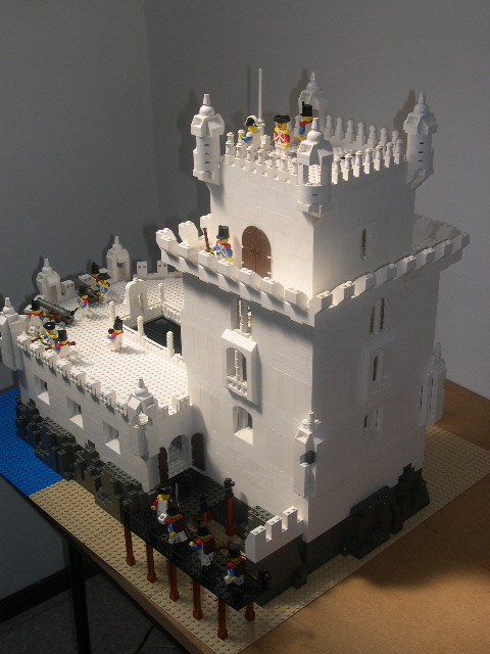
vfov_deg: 40.4
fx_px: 887
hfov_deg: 30.9
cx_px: 245
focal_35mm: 47
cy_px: 327
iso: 100
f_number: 8.4
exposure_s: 1/106
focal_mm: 10.1
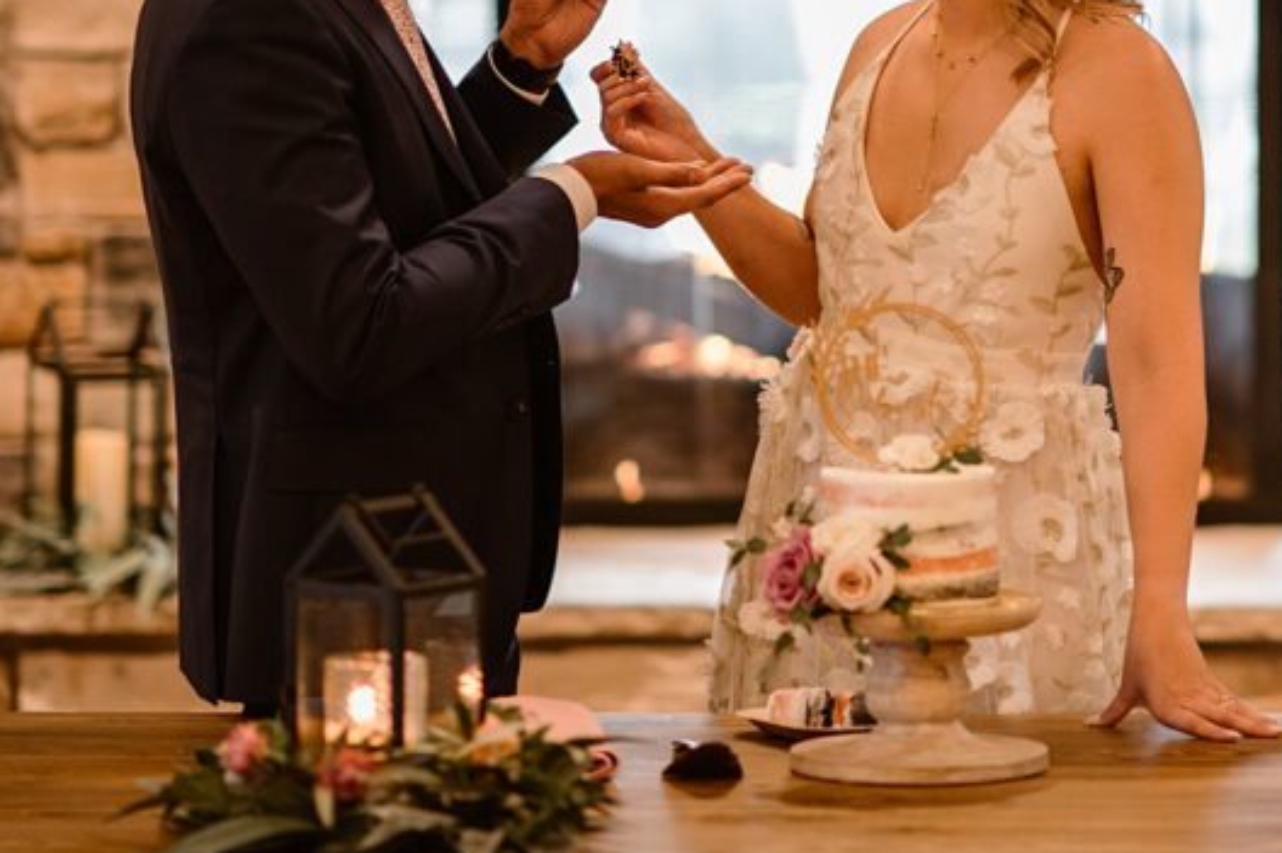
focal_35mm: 165
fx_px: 5870
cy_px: 85
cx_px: 928
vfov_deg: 8.3
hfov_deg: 12.4
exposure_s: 1/250
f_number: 1.8
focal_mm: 85
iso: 1000
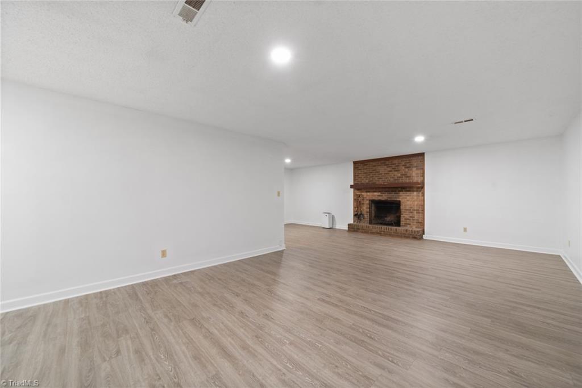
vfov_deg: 81.2
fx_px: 226
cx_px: 291
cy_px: 194
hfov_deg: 104.2
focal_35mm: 14
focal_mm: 14
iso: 320
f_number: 7.1
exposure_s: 1/1.67
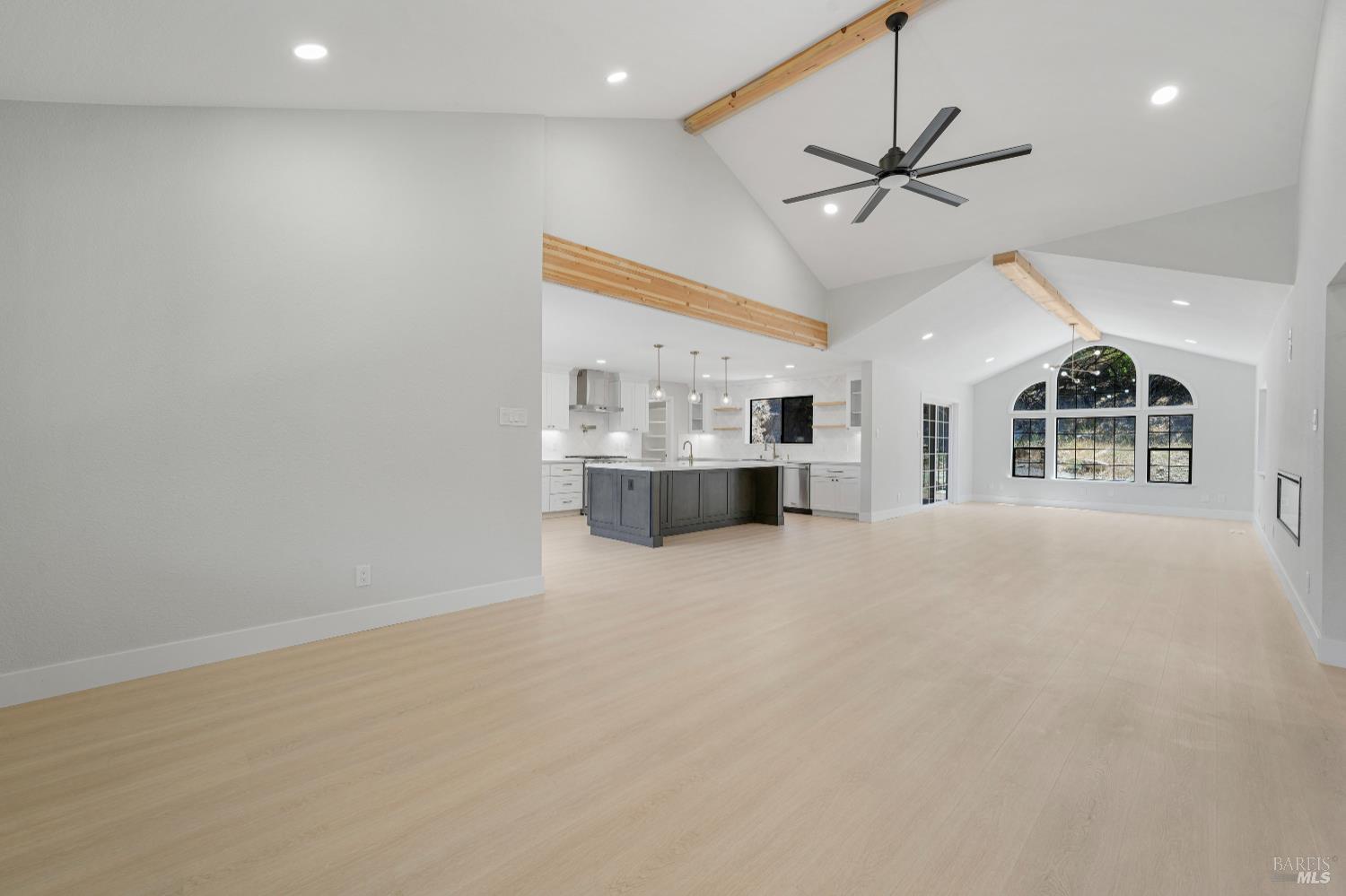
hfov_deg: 104.3
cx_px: 673
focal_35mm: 14
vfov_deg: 81.2
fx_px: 523
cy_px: 448
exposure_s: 1/13
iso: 100
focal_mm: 14
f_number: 8
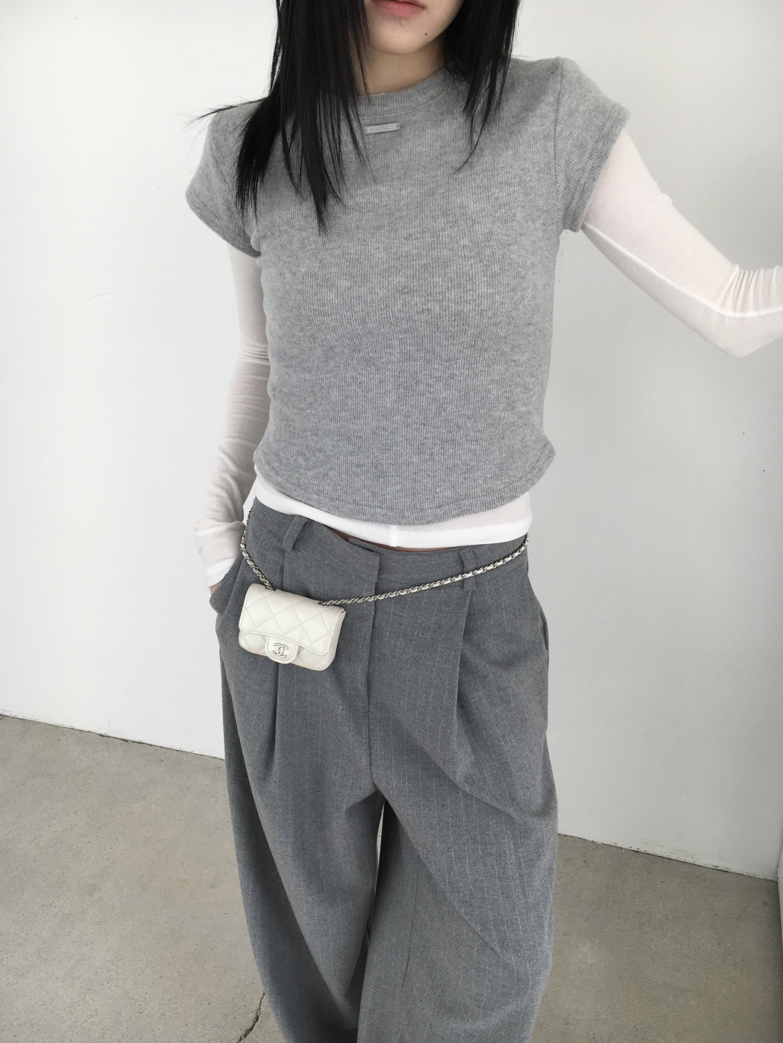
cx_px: 392
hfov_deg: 48.2
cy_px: 522
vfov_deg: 61.7
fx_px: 875
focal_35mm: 29
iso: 32
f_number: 2.2
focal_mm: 4.15
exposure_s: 1/120
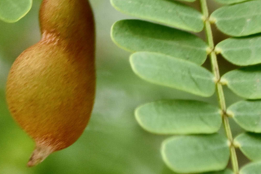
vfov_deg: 9.4
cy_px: 35
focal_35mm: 145
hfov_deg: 14.2
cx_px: 110
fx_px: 1050
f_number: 5.6
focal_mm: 55
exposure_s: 1/80
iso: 1250
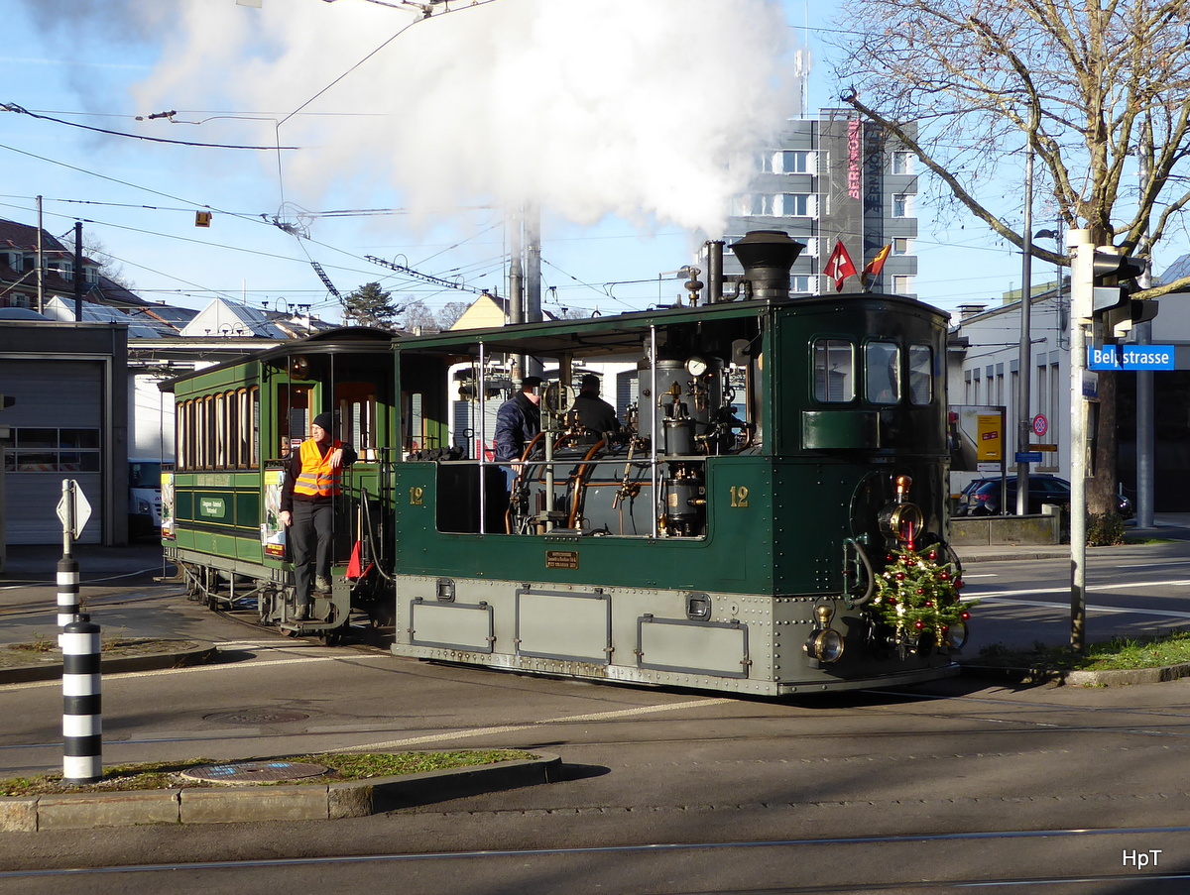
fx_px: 1342
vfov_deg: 36.9
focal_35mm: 39
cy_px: 448
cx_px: 595
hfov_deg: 47.8
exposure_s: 1/400
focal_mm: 6.7
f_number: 3.7
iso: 80
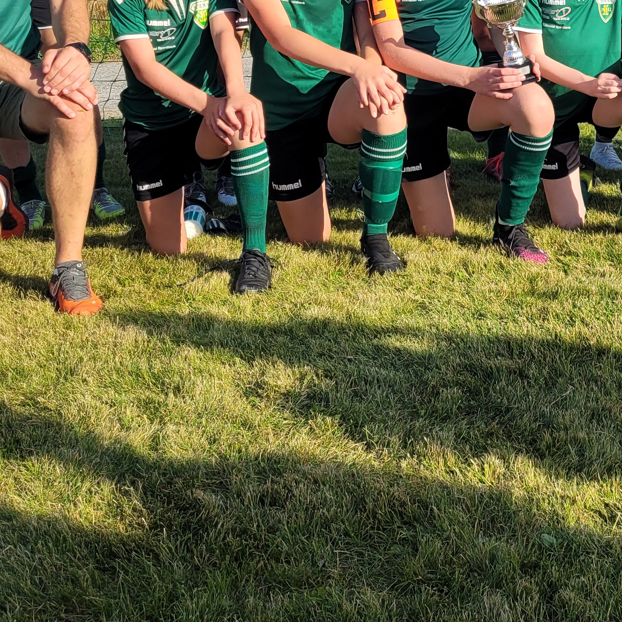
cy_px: -30
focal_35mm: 67
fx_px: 1362
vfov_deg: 24.3
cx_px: 514
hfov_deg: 25.2
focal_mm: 5.4
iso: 40
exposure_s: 1/1645
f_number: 1.8
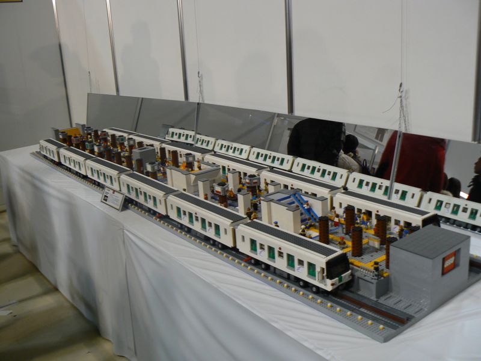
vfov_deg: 39.7
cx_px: 240
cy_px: 180
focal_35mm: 36
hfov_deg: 51.4
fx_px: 500
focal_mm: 6
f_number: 2.8
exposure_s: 1/30
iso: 100
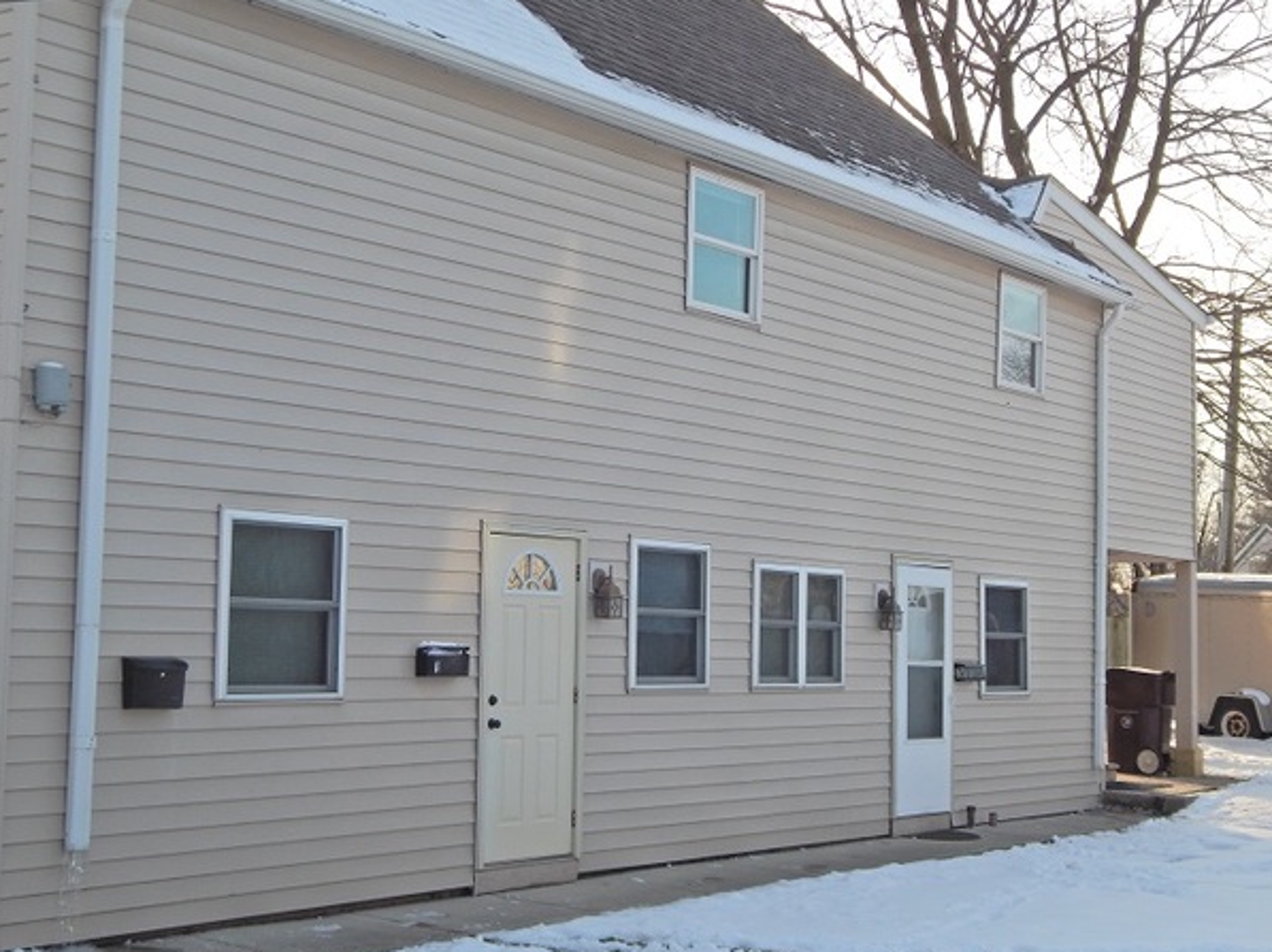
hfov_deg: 32.7
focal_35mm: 59
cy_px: 452
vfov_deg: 24.8
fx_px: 2167
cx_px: 671
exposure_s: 1/500
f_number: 3.8
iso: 125
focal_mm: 9.7
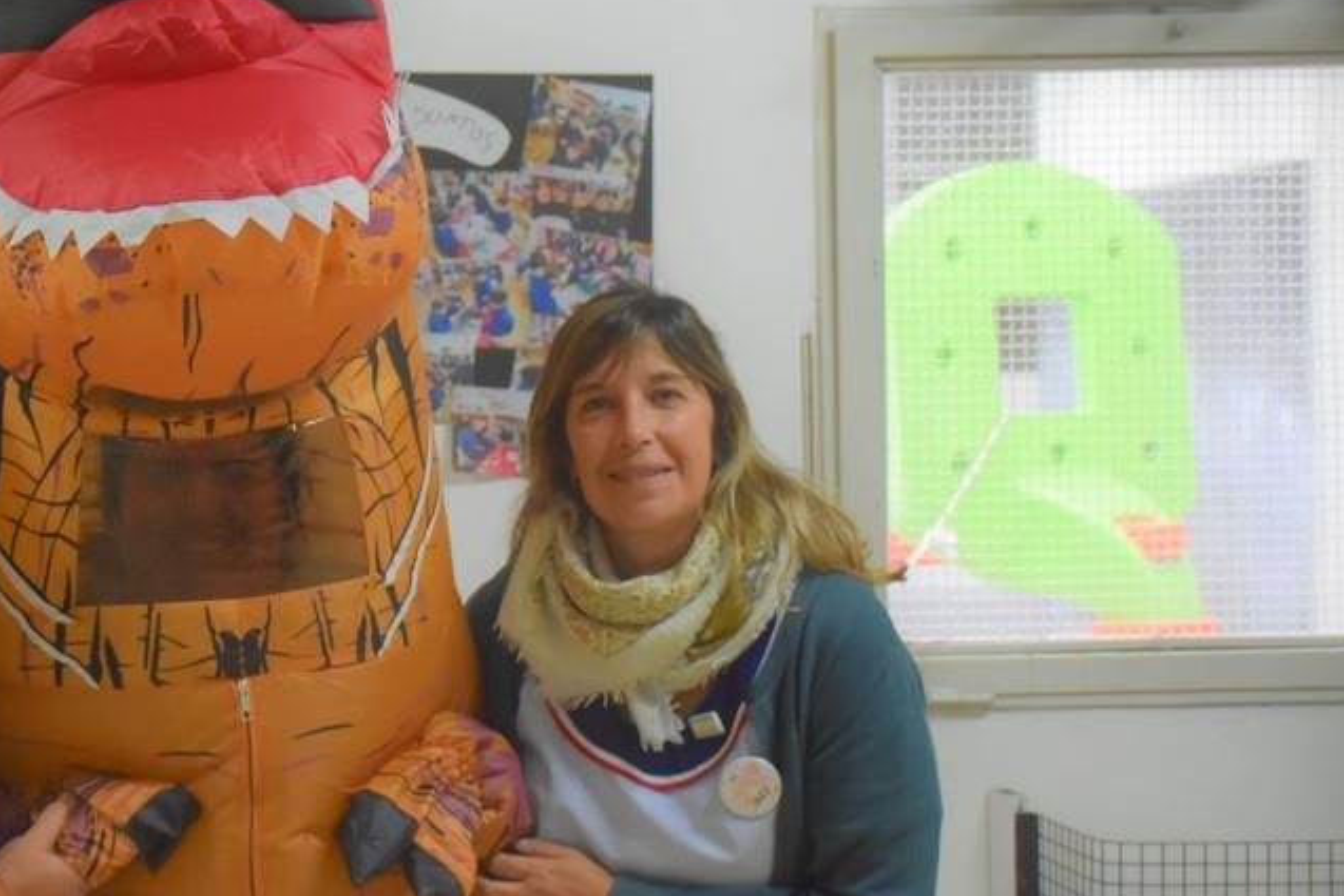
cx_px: 283
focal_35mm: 82
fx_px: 3062
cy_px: 334
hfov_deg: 24.4
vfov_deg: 16.6
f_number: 4.5
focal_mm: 34
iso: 1600
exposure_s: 1/80
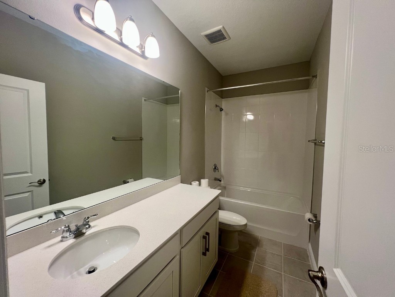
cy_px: 148
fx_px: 148
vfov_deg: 89.9
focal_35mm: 13
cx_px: 198
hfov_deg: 106.2
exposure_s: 1/120
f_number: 1.8
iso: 200
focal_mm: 1.57
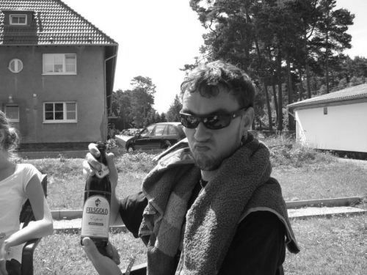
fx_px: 403
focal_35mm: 38
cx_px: 184
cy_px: 138
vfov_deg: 37.7
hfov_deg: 49.0
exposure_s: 1/250
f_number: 4.3
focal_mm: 6.2
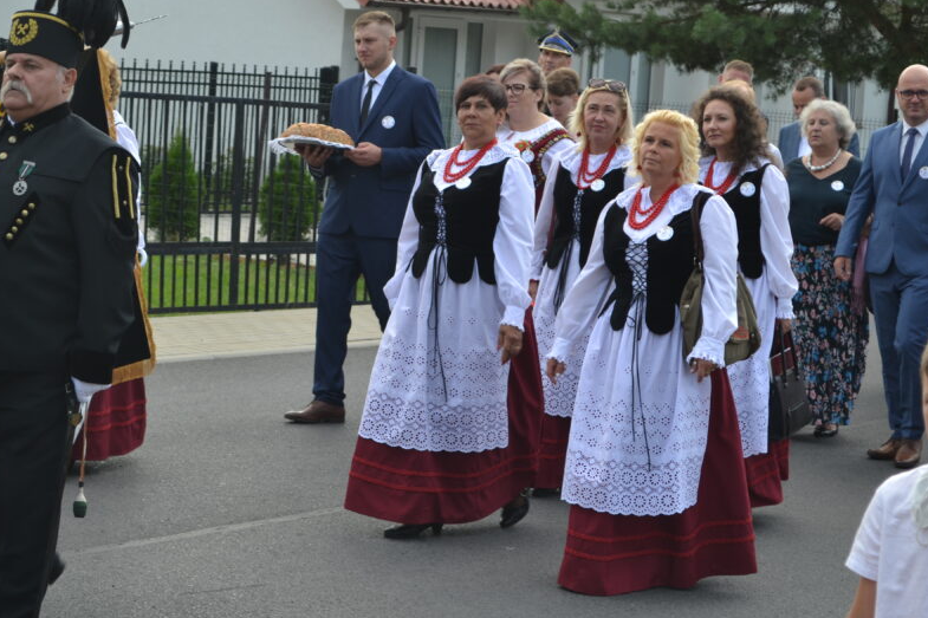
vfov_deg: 12.7
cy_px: 238
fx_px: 2774
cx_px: 443
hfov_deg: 19.0
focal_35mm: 108
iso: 110
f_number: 5.6
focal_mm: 55
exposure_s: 1/125
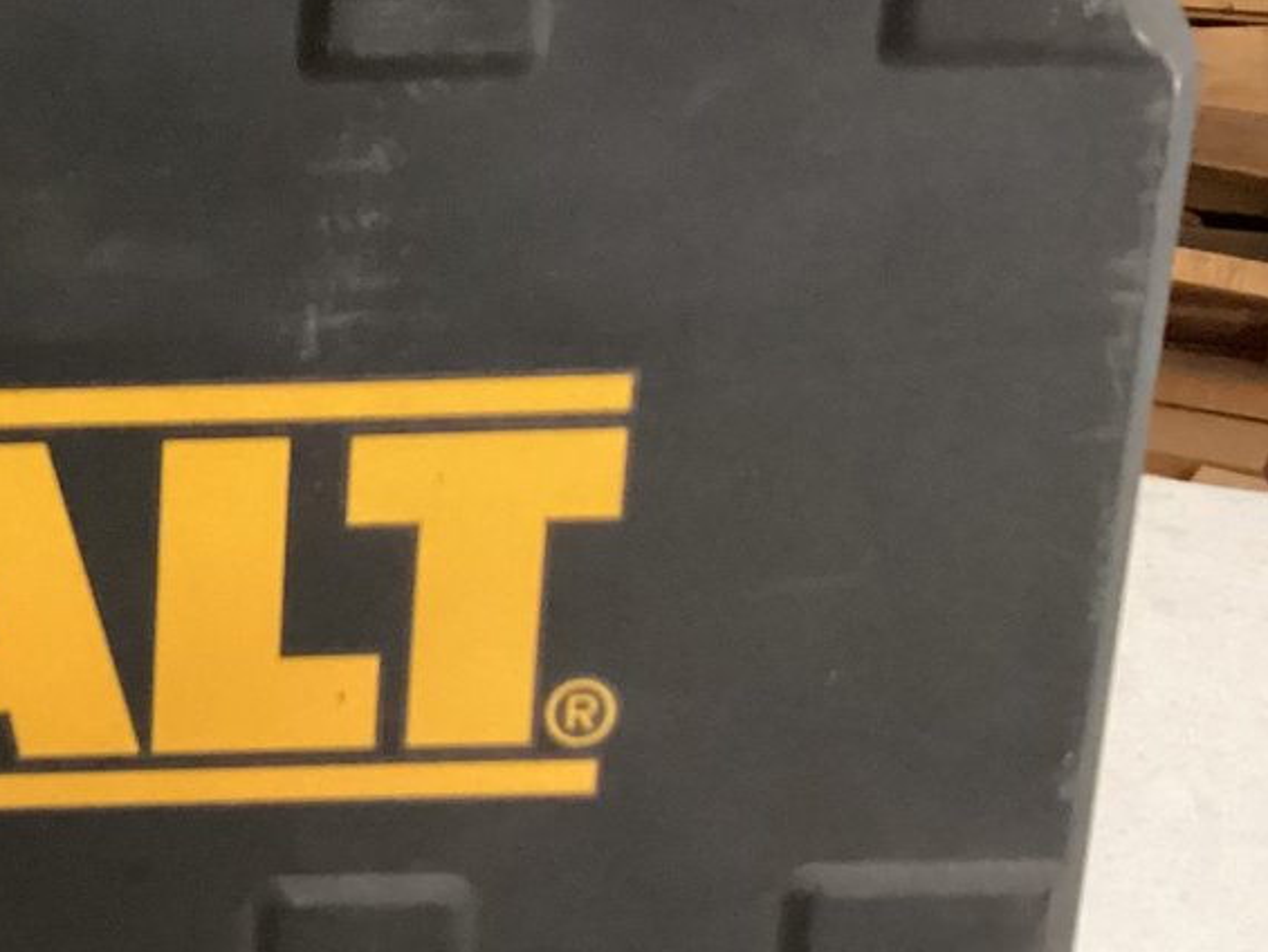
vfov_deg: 17.8
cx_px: -261
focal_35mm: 83
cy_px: 430
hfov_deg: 21.8
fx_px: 3041
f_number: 2.4
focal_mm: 3.3
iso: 640
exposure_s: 1/30
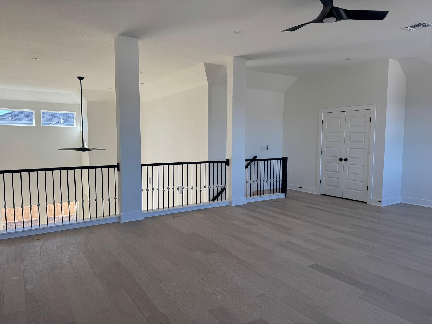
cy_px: 162
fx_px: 300
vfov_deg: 56.8
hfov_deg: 71.6
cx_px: 216
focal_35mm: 24
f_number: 1.78
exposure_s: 1/166
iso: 64
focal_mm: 6.76
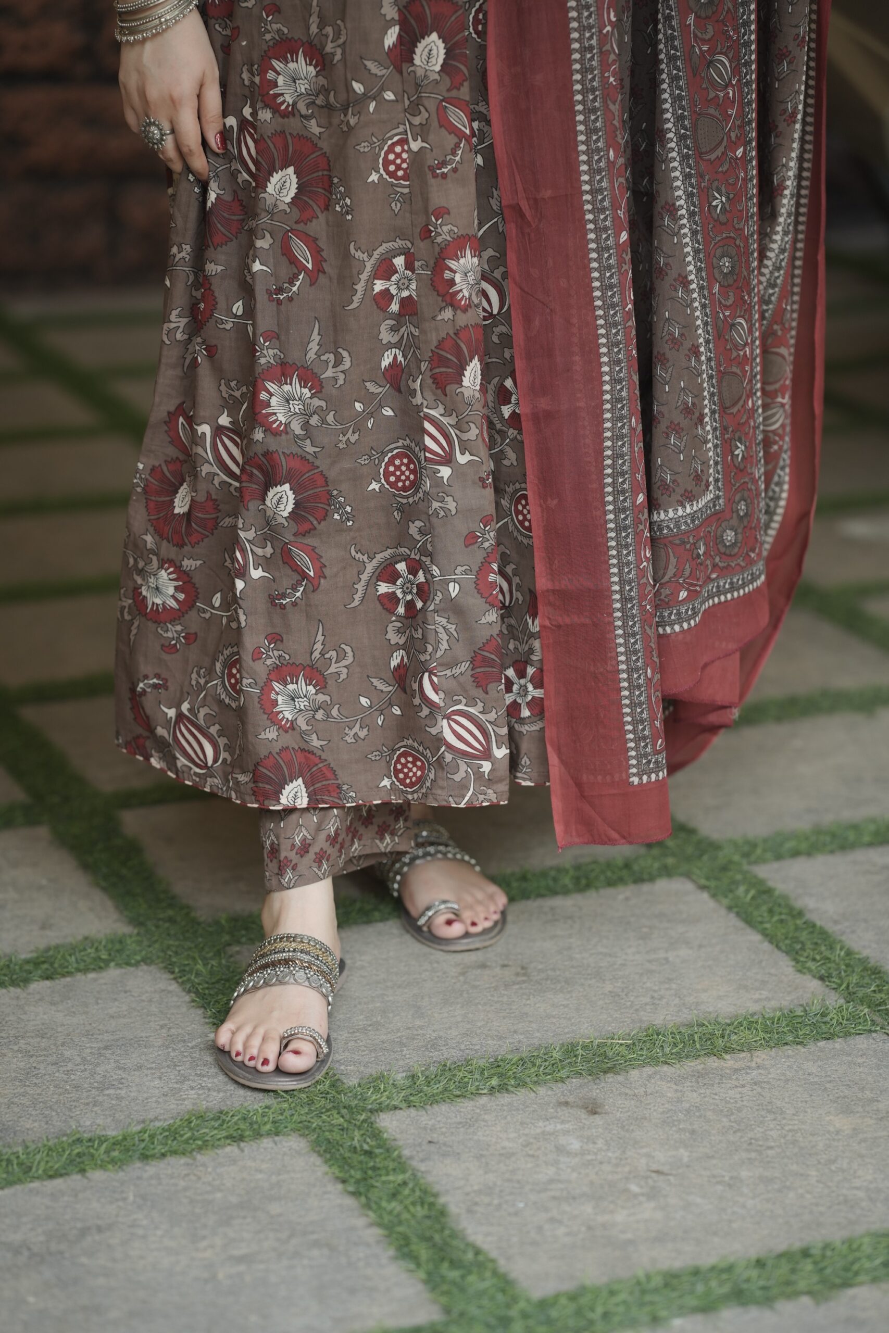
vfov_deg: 23.9
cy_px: 666
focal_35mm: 85
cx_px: 444
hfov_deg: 16.1
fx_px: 3148
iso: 400
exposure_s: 1/640
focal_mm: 85
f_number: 2.2
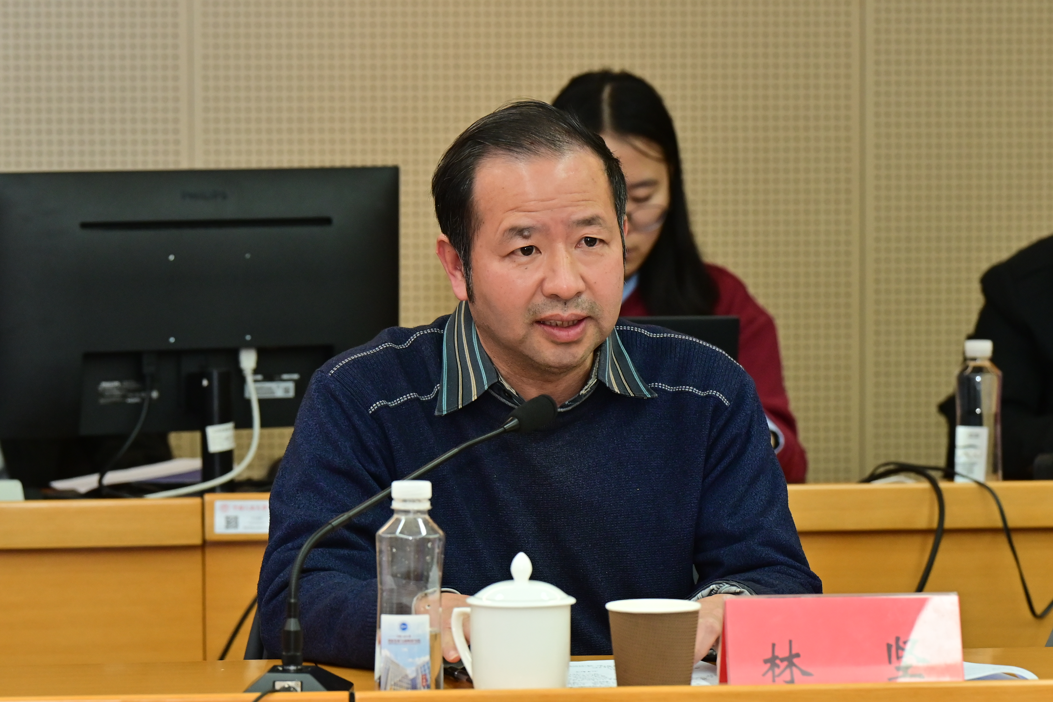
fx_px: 4592
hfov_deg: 13.1
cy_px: 351
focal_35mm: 157
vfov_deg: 8.7
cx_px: 526
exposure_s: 1/160
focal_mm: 105
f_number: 5
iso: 1600
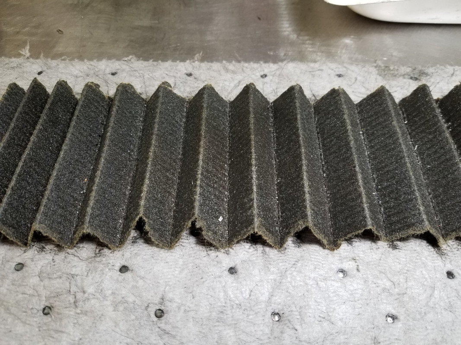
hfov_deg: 67.3
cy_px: 172
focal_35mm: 26
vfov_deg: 53.1
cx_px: 230
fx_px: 346
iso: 125
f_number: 1.7
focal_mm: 4.3
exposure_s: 1/60
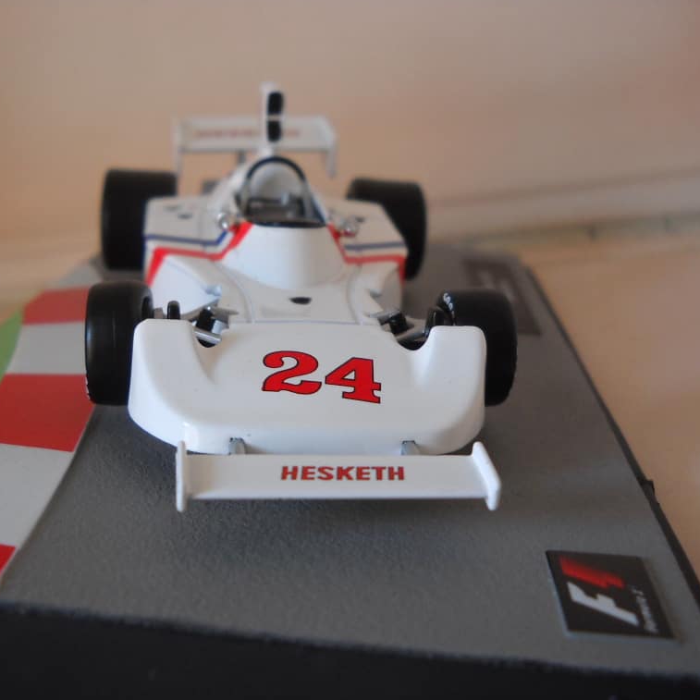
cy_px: 348
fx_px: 1121
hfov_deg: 34.6
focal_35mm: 49
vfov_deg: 34.7
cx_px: 296
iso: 183
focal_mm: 6.72
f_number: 3.1
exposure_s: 1/60
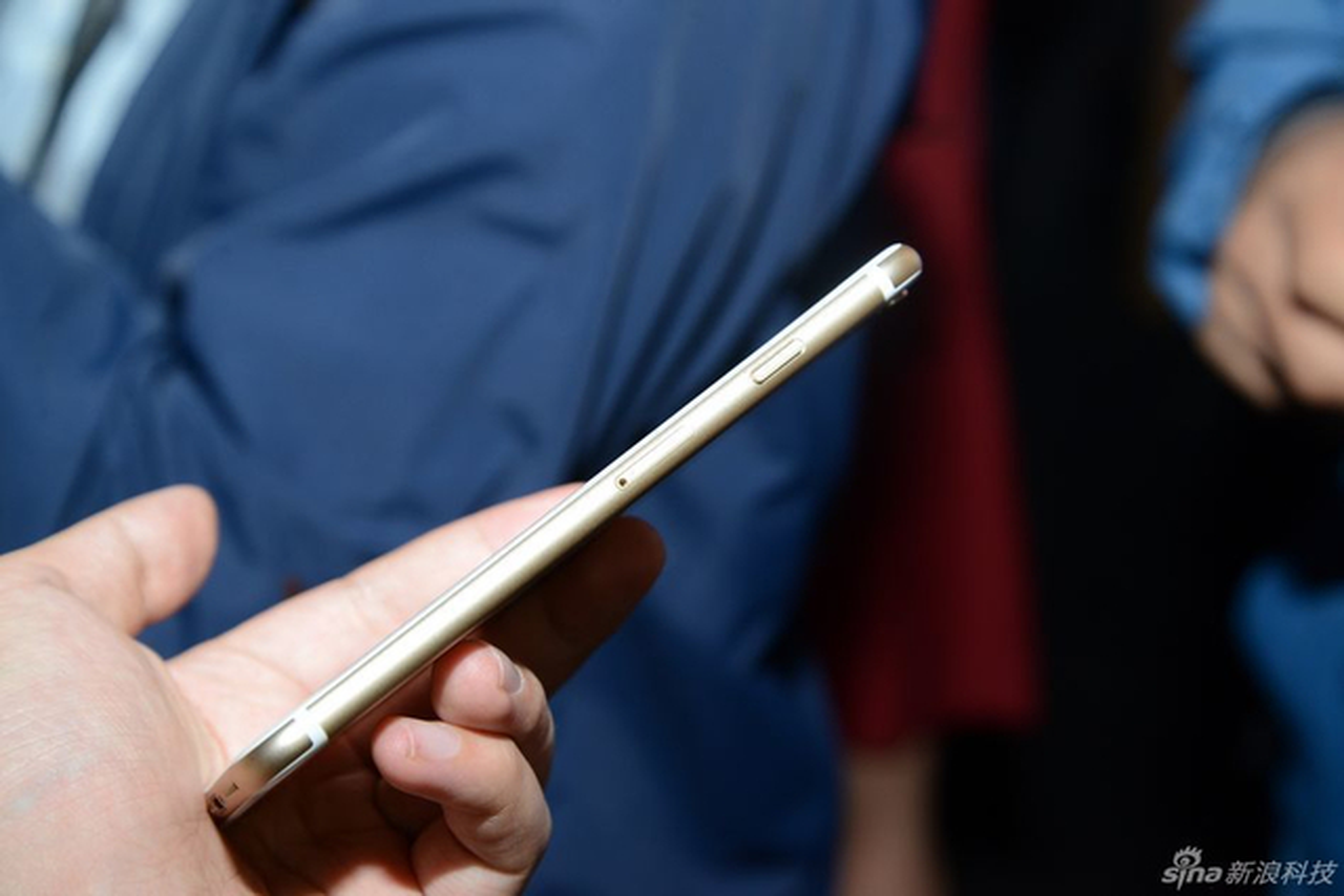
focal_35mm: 85
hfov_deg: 23.9
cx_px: 672
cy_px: 448
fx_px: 3174
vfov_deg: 16.1
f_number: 8
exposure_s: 1/60
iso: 1250
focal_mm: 85
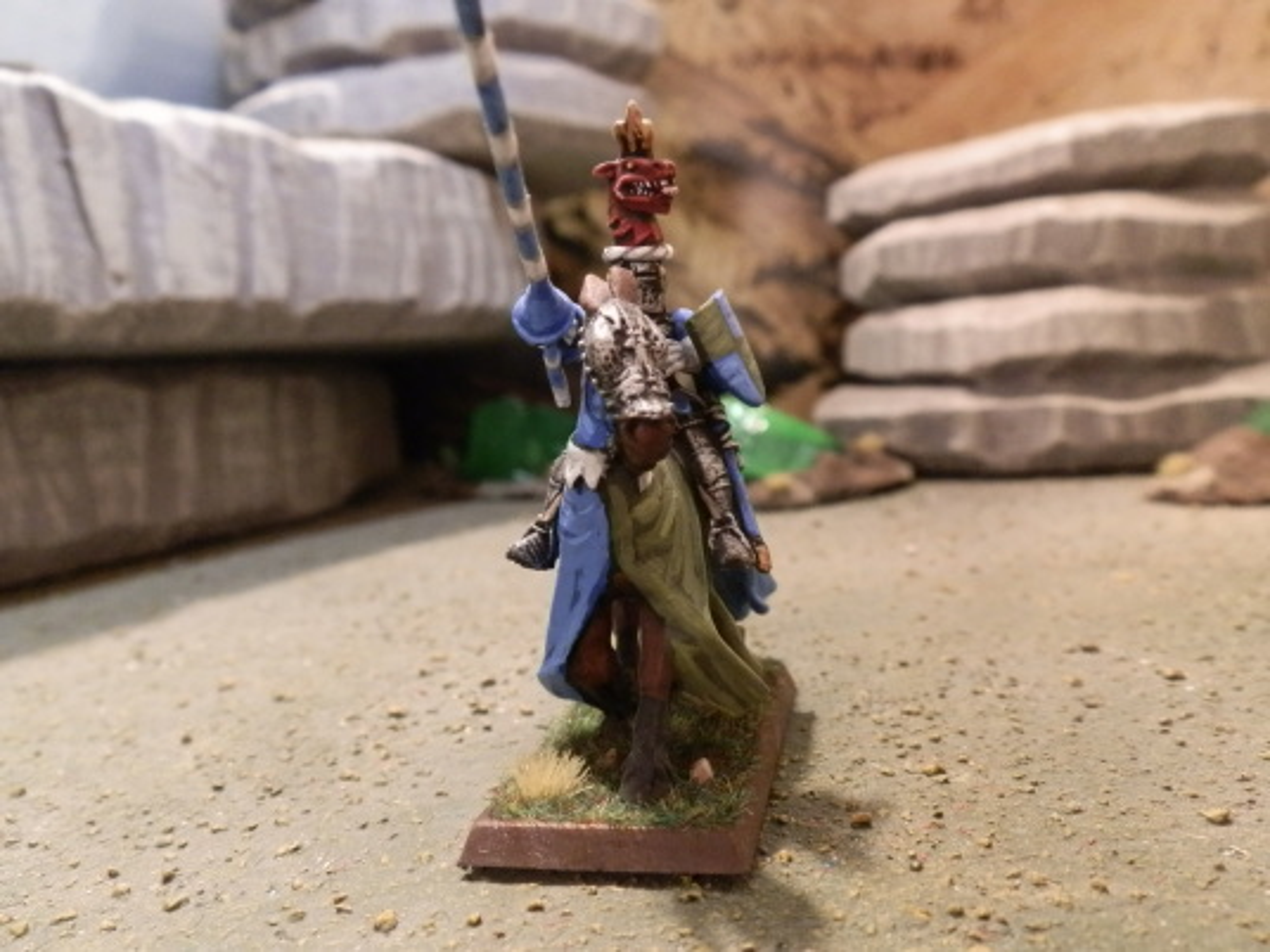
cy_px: 476
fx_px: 1027
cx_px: 635
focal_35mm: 28
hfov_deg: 63.4
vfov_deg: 49.7
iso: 400
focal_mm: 5
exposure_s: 1/50
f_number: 3.1
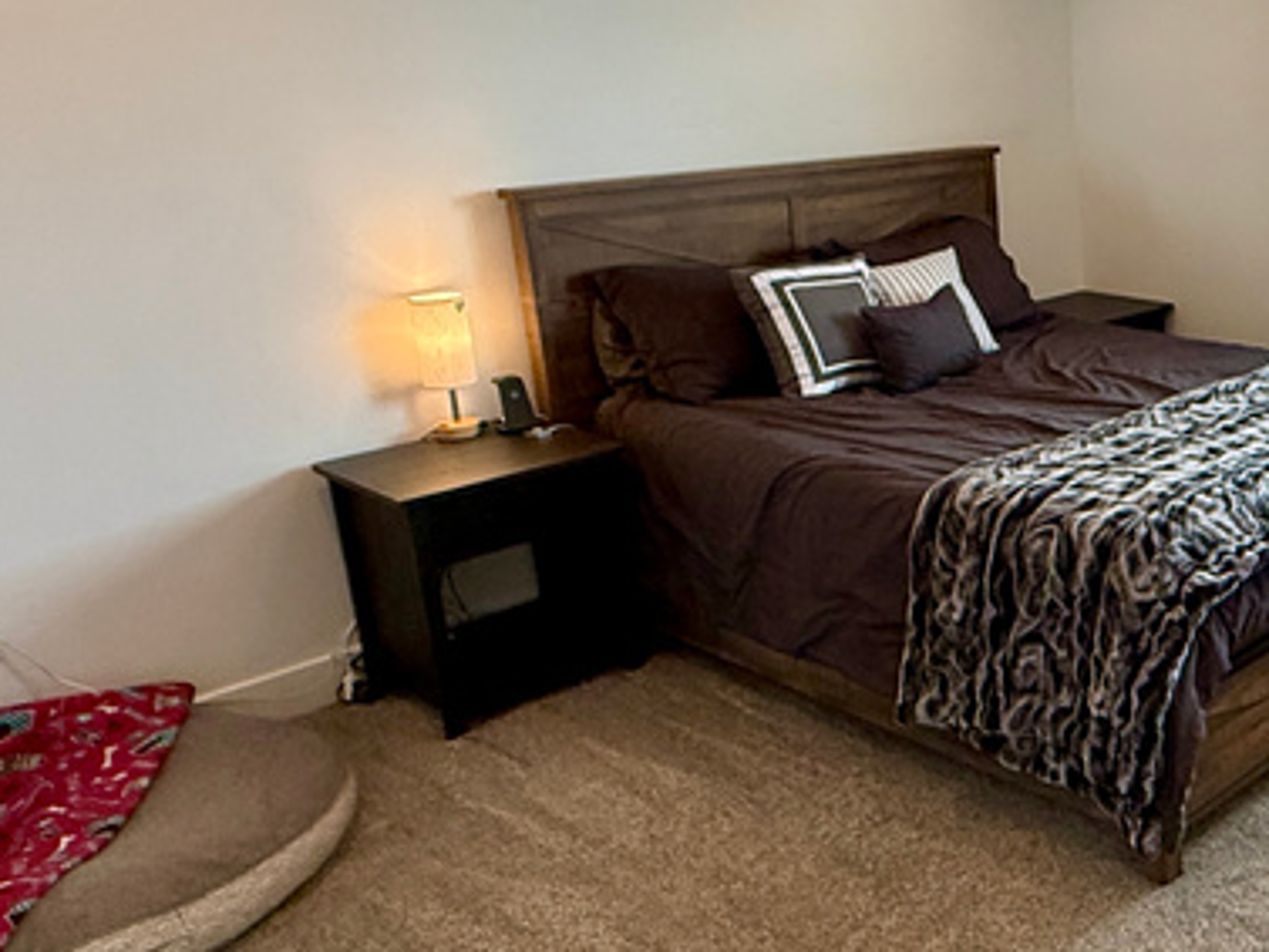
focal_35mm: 38
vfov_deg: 37.6
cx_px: 1326
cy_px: 394
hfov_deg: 41.2
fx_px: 1393
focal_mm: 2.22
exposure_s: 1/120
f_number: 2.2
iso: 250
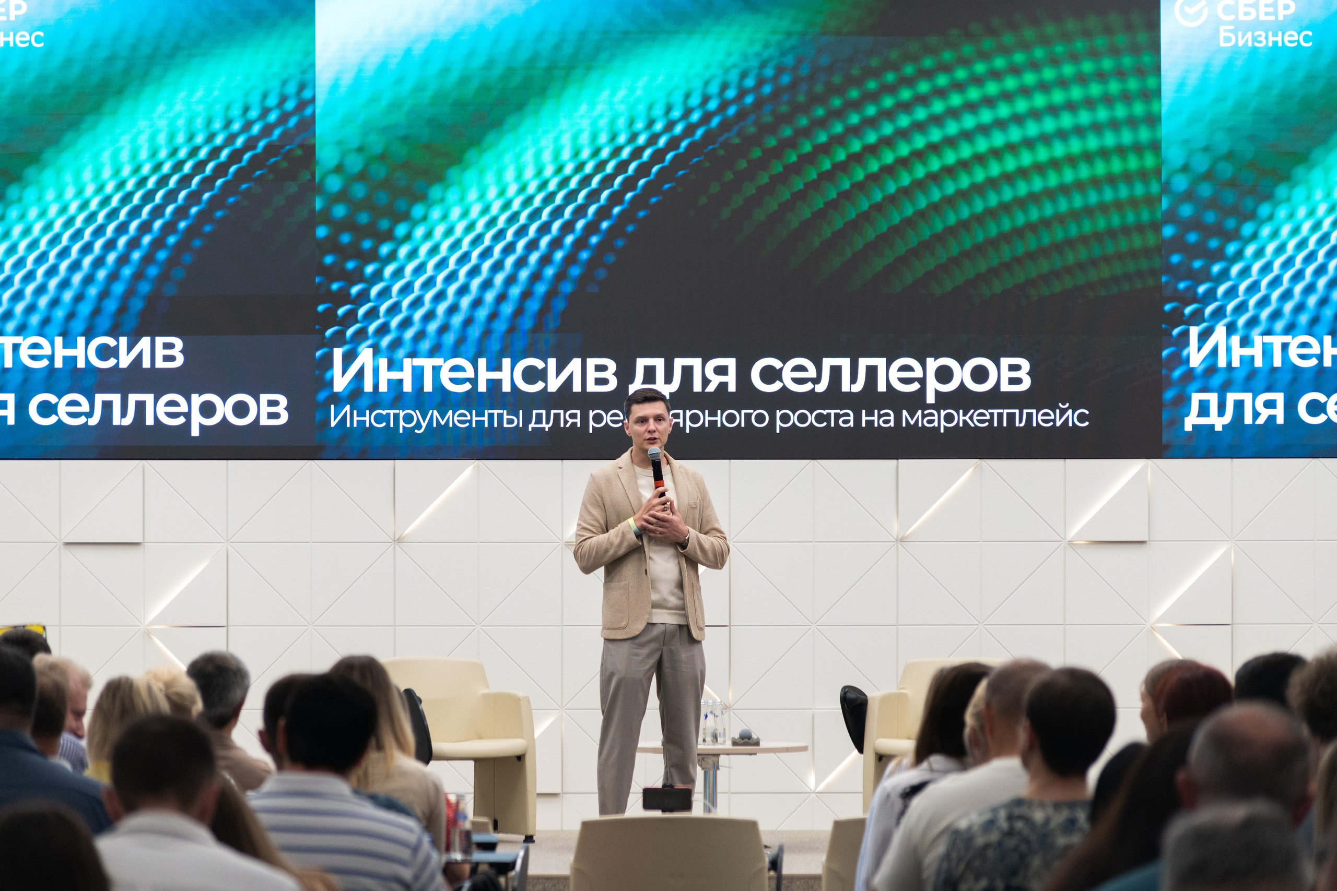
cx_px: 668
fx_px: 5014
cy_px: 446
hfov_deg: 15.2
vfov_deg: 10.2
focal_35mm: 135
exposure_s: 1/160
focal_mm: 135
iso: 2500
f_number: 4.2
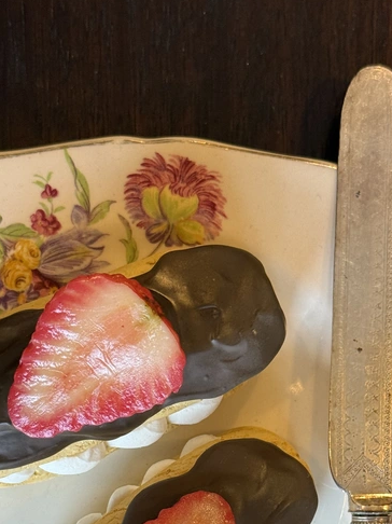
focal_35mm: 87
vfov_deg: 22.0
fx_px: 1315
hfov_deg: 16.9
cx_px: 148
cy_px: 468
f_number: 1.78
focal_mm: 6.76
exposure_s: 1/60
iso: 160
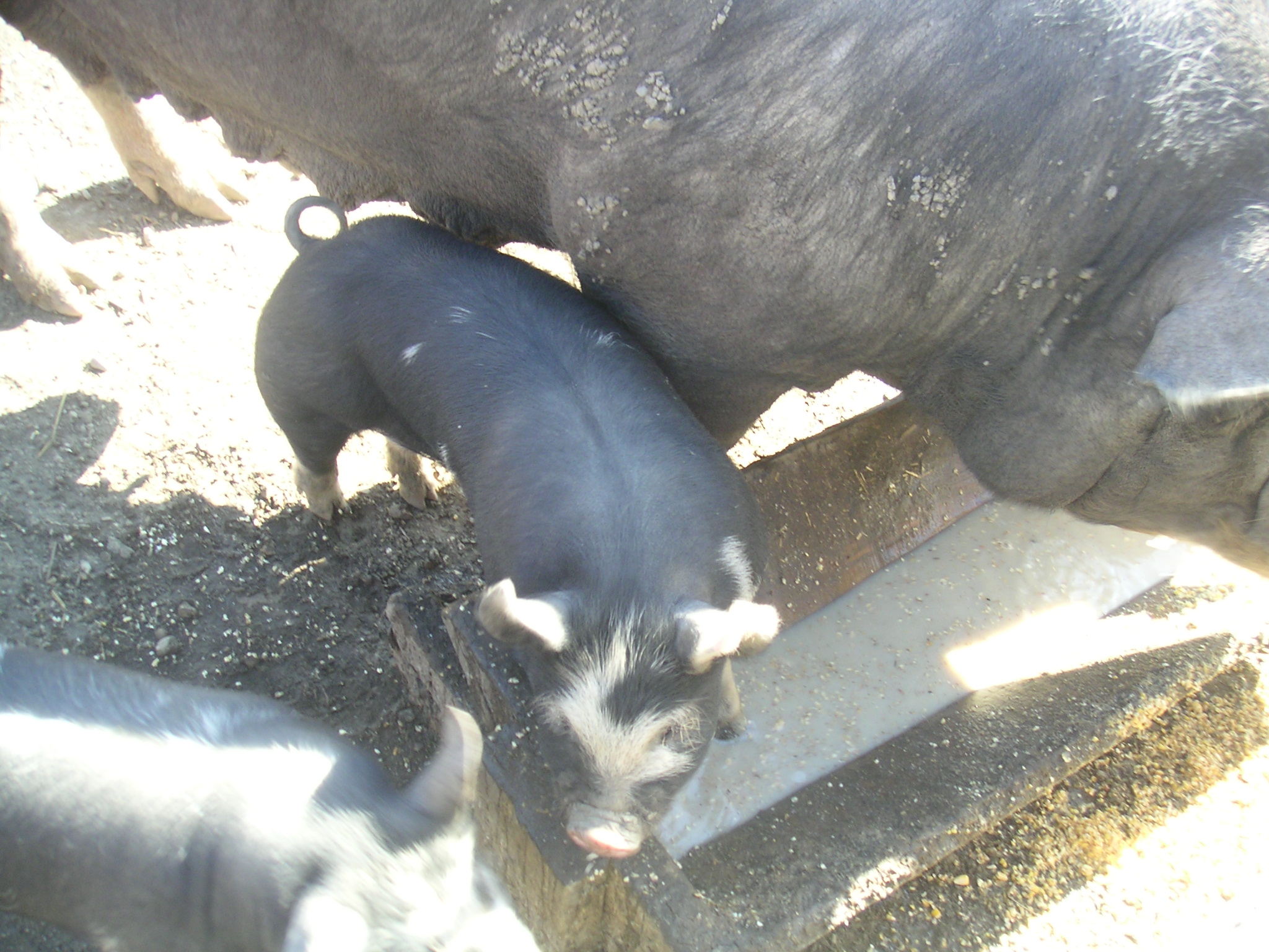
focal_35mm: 38
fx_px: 1393
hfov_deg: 49.0
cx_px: 634
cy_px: 476
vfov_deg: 37.7
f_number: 2.8
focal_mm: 6
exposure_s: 1/45
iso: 50
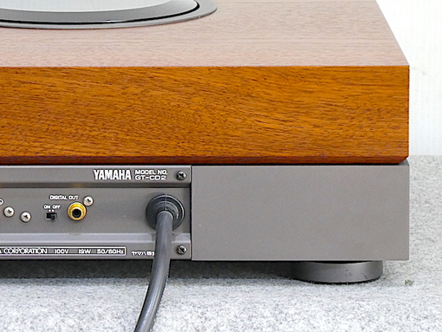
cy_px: 130
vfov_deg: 5.5
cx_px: 67
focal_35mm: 269
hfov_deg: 7.3
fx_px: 3436
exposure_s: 1/15
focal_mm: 25.6
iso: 200
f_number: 5.4
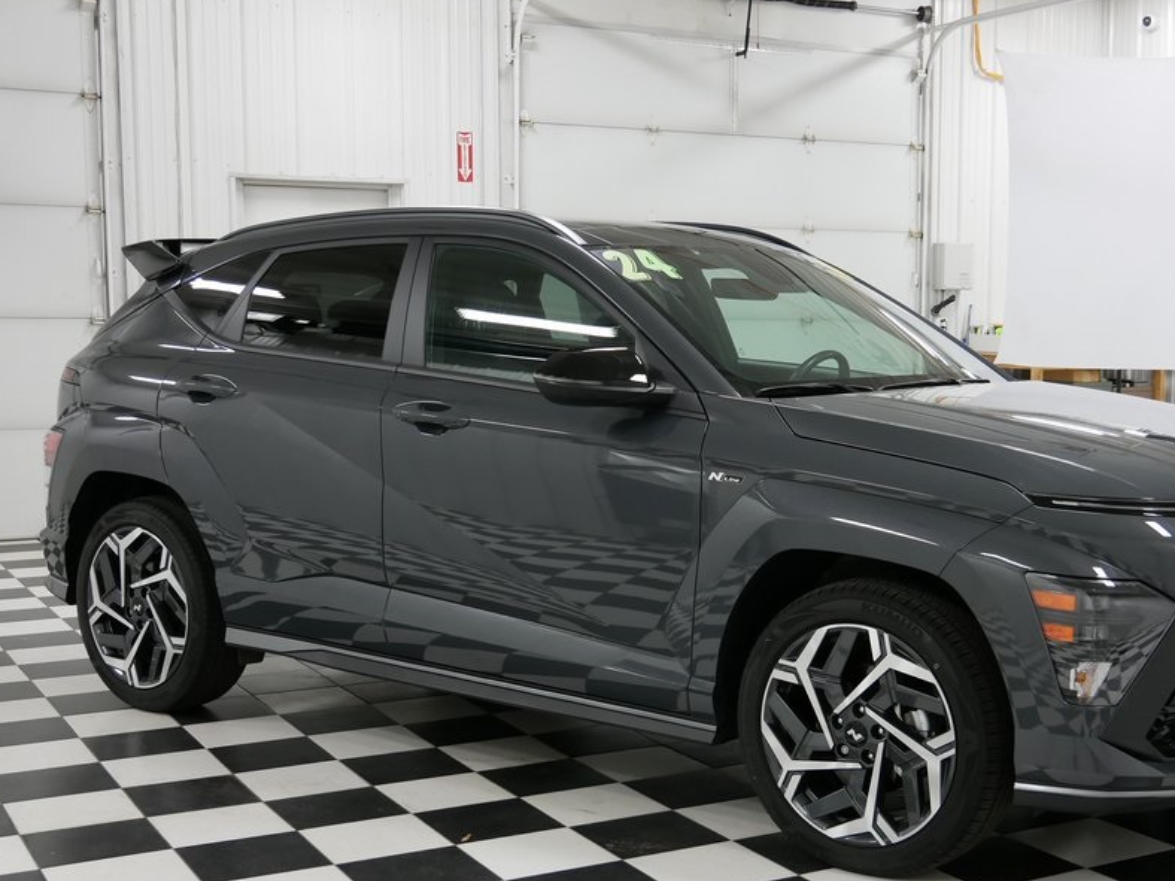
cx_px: 719
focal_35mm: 52
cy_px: 505
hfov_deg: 36.6
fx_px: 1765
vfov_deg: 28.0
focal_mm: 20
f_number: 4.1
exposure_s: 1/60
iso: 640
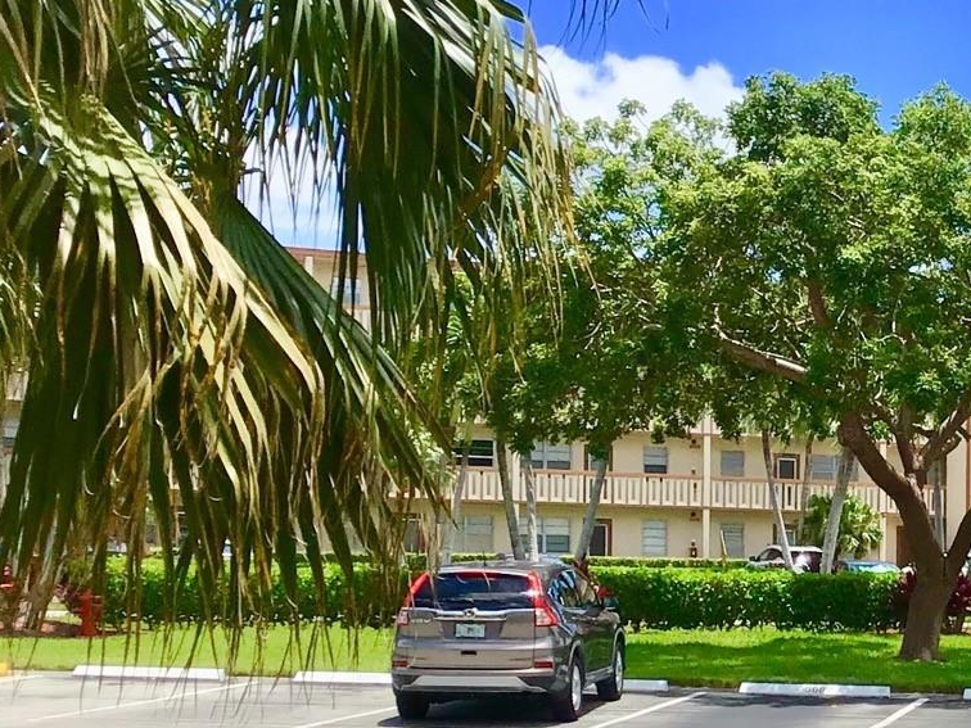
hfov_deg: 22.0
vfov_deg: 17.5
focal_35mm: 84
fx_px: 2356
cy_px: 524
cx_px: 1081
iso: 25
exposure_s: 1/1698
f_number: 2.4
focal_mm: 3.3
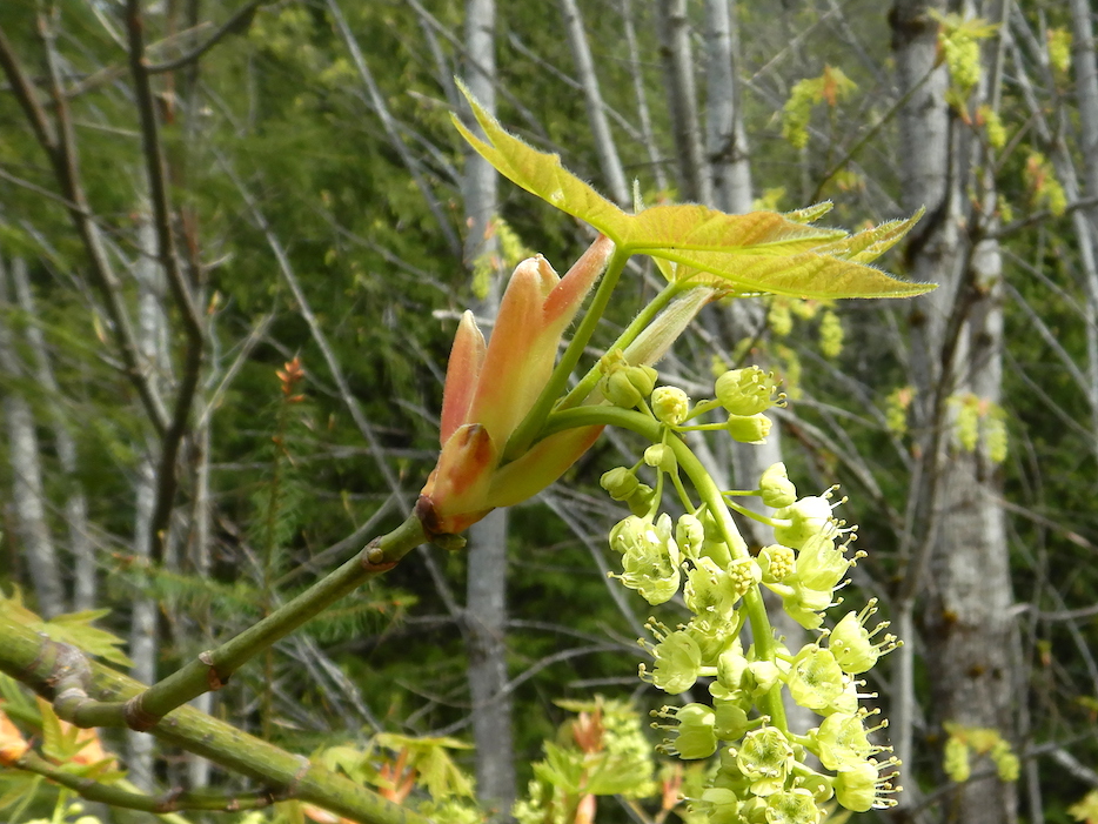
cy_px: 575
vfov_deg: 38.1
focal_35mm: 37
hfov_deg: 49.0
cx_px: 762
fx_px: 1174
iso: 125
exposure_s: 1/640
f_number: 2.8
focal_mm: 4.3
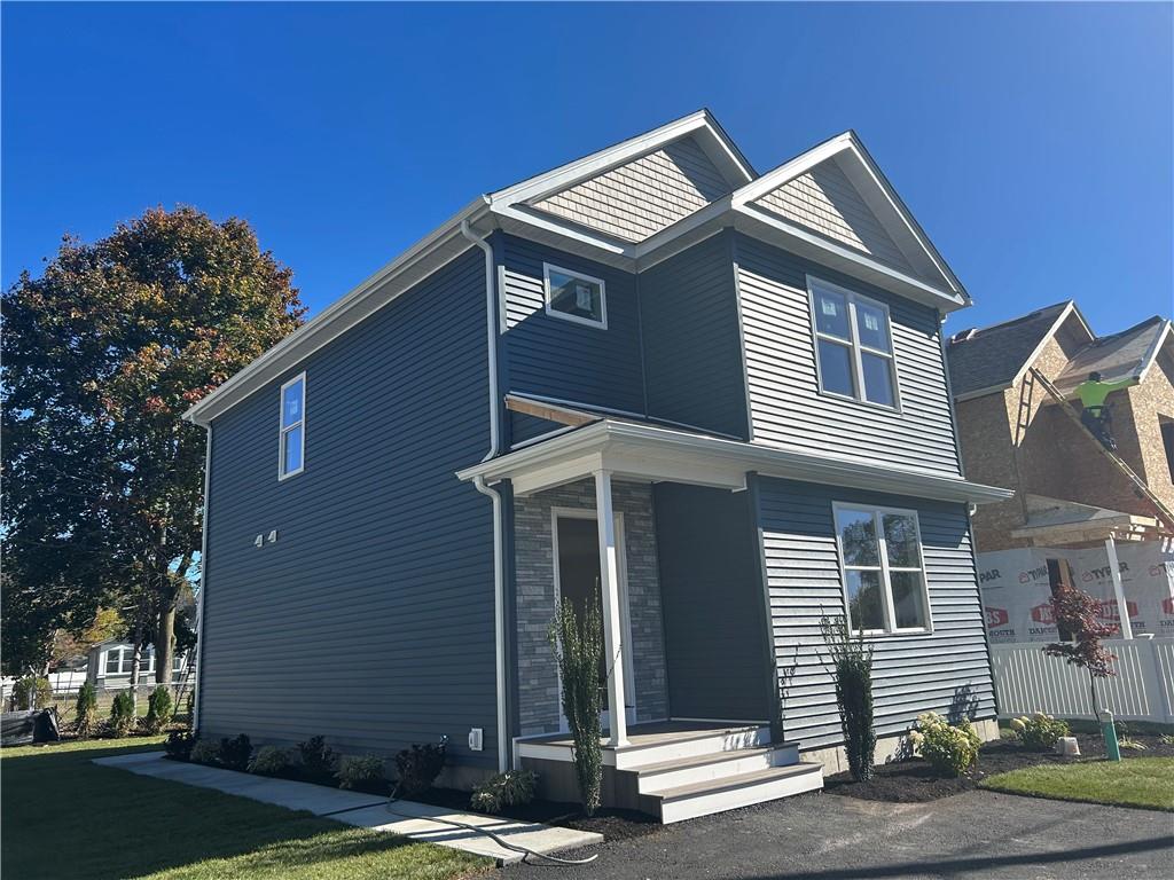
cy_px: 440
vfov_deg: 53.1
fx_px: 882
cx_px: 587
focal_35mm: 26
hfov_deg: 67.3
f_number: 1.5
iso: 50
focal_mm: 5.7
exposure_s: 1/3460
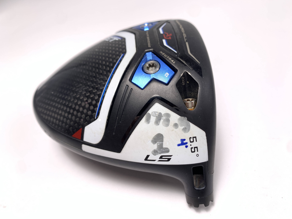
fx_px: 219
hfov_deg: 67.3
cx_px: 146
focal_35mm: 26
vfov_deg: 53.1
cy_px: 110
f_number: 1.8
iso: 25
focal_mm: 4.25
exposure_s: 1/192
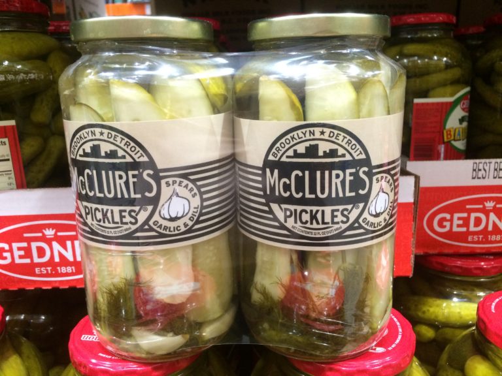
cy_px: 188
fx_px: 421
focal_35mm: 29
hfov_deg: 61.7
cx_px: 251
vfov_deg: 48.2
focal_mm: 4.15
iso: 250
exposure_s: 1/33
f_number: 2.2
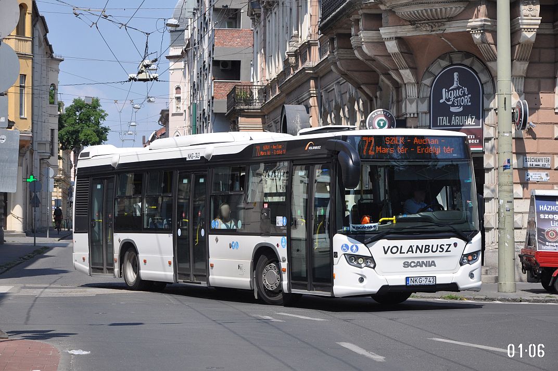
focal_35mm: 105
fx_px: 1626
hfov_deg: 19.5
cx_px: 279
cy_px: 186
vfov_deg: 13.0
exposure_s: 1/1600
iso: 400
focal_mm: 70
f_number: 6.3
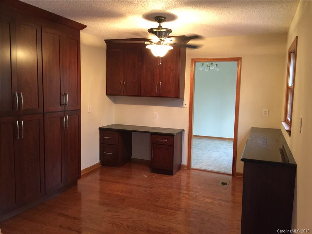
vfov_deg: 48.2
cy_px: 117
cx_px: 156
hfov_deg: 61.7
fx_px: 261
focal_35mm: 29
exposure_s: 1/4
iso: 80
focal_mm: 4.15
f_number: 2.2
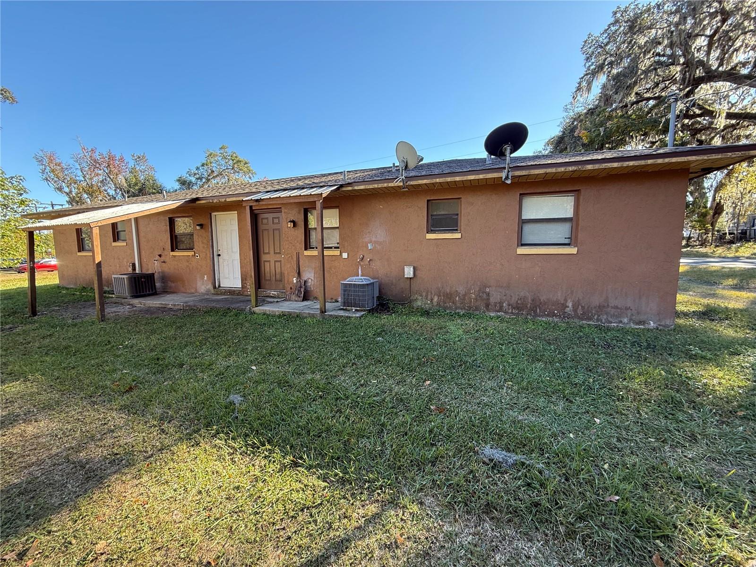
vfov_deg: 85.7
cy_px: 284
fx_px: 306
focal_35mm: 14
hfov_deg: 102.1
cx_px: 378
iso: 64
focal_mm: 2.22
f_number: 2.2
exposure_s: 1/131
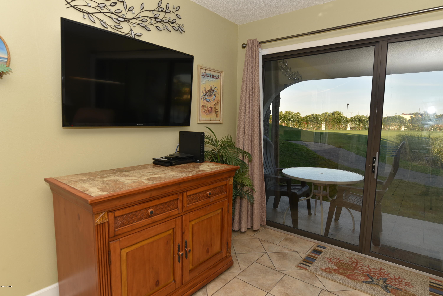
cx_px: 222
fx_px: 246
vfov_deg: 62.0
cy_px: 148
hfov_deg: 84.0
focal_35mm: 20
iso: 100
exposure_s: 1/160
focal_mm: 20
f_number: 6.3
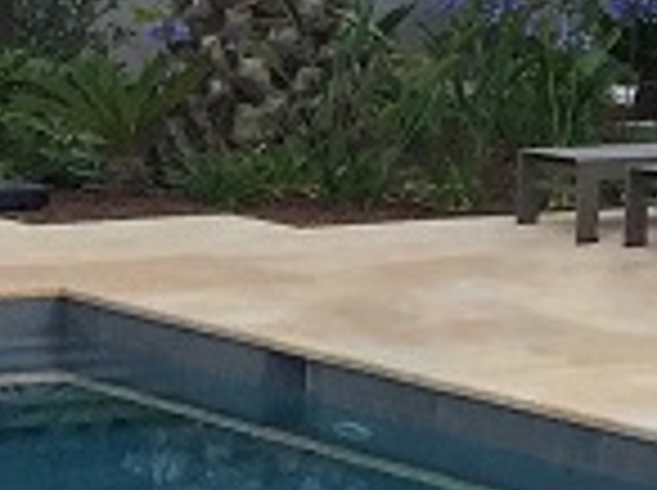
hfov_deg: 8.3
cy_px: -373
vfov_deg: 7.2
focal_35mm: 199
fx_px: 3771
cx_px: 2025
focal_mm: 4.15
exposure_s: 1/1276
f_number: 2.2
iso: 32
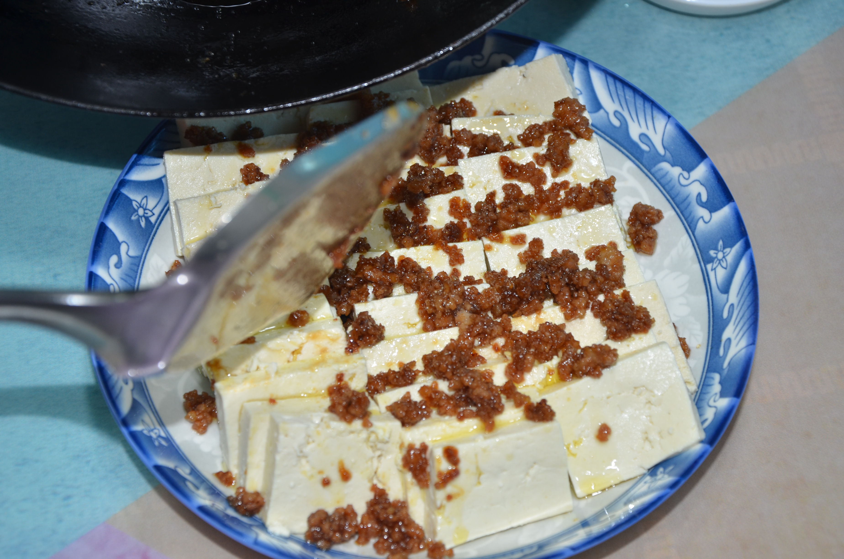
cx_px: 422
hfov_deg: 26.0
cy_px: 280
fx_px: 1825
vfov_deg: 17.4
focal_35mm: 78
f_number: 5.6
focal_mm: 52
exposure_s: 1/30
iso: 200
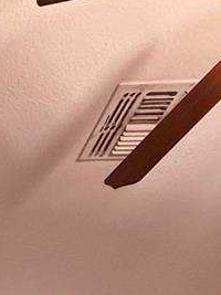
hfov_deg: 18.5
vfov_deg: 18.7
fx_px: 537
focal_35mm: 63
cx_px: -170
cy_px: 598
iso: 400
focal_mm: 2.22
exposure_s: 1/60
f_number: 2.2
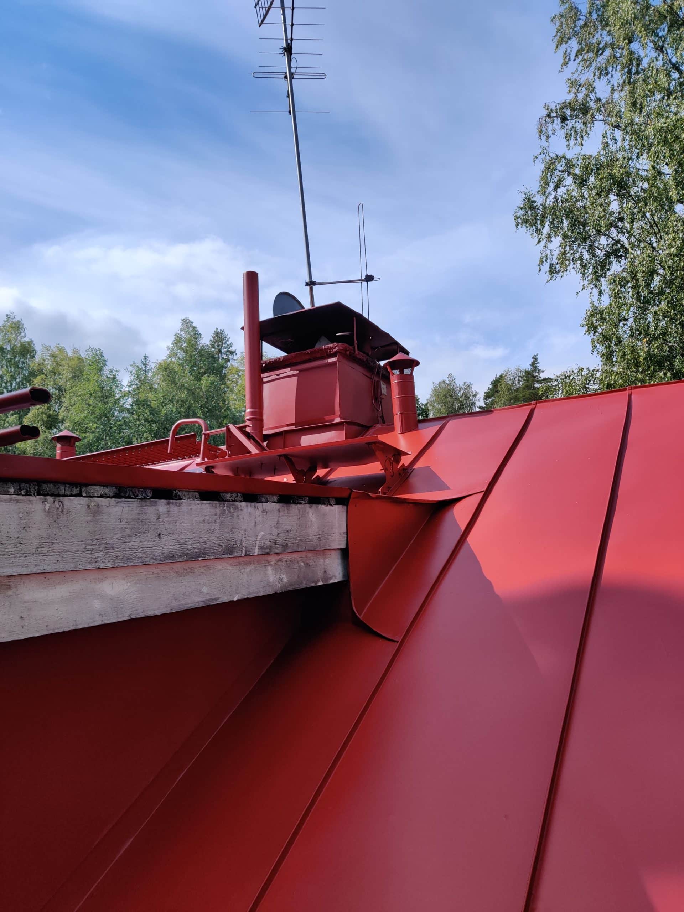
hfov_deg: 51.4
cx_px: 342
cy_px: 456
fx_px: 711
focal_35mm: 27
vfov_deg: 65.3
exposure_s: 1/2797
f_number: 1.75
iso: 125
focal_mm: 4.75
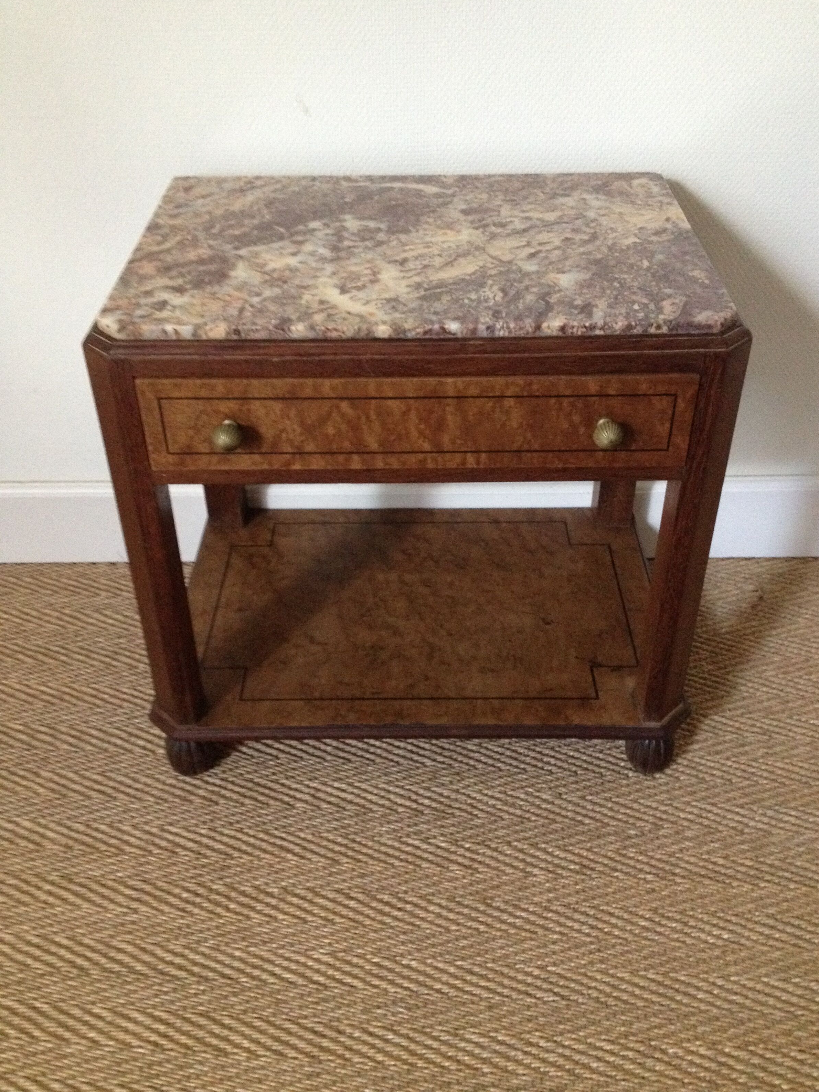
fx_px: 1136
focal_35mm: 36
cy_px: 531
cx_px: 421
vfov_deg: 51.3
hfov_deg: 39.7
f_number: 2.4
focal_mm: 4.28
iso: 400
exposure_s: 1/15
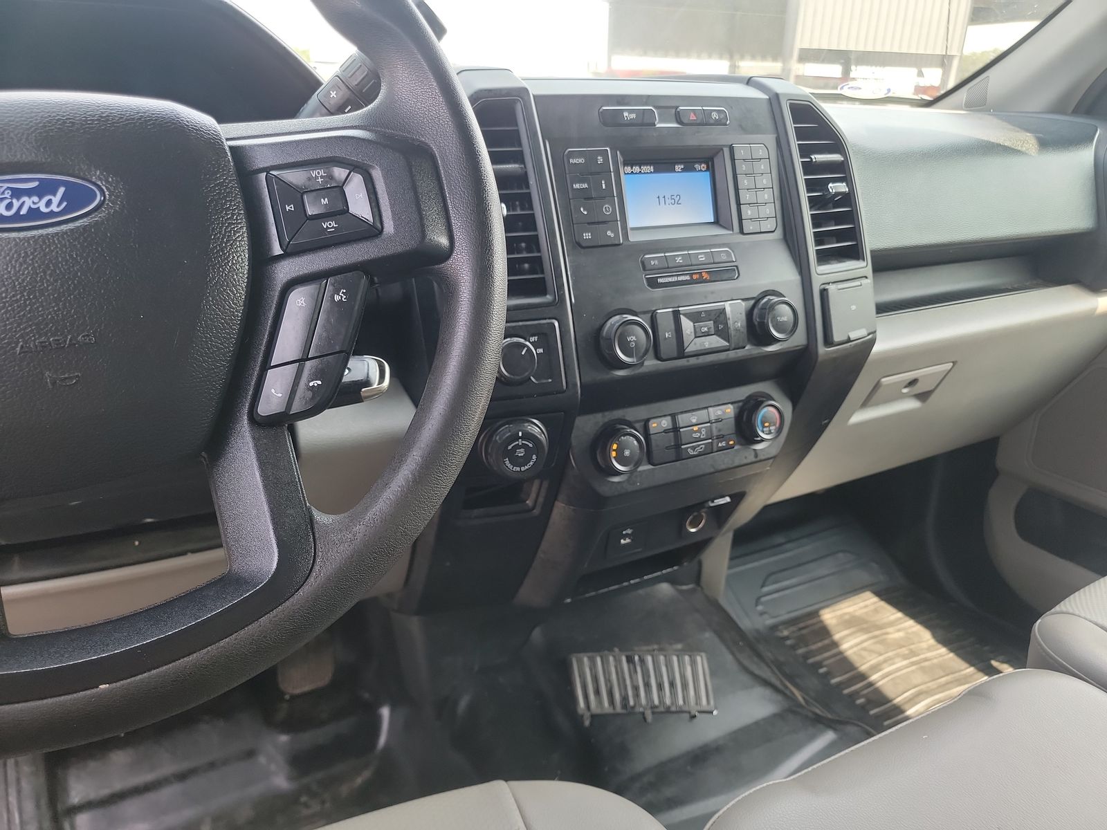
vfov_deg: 56.8
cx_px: 554
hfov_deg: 71.6
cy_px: 415
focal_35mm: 24
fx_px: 768
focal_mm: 6.7
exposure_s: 1/59
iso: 108
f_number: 1.8
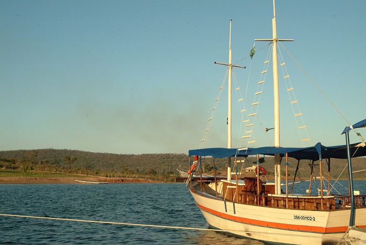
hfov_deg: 43.6
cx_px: 183
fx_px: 458
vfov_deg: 29.9
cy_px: 122
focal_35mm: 45
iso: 1600
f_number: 11
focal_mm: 30
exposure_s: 1/1000
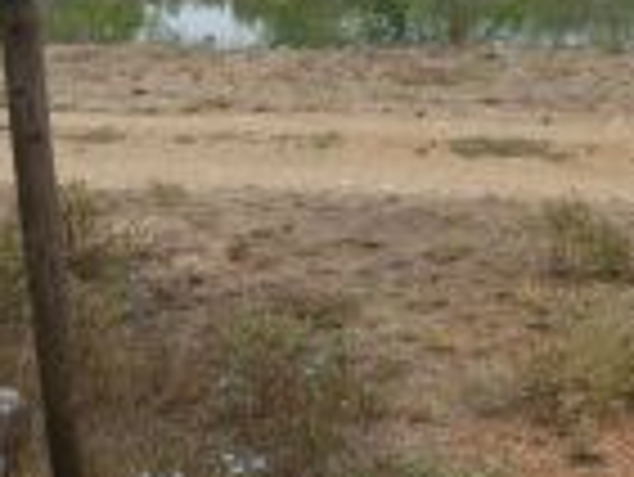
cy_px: 68
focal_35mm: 71
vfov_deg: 20.4
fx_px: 1301
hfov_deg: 26.6
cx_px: 558
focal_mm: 4.3
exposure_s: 1/320
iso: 80
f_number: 3.3
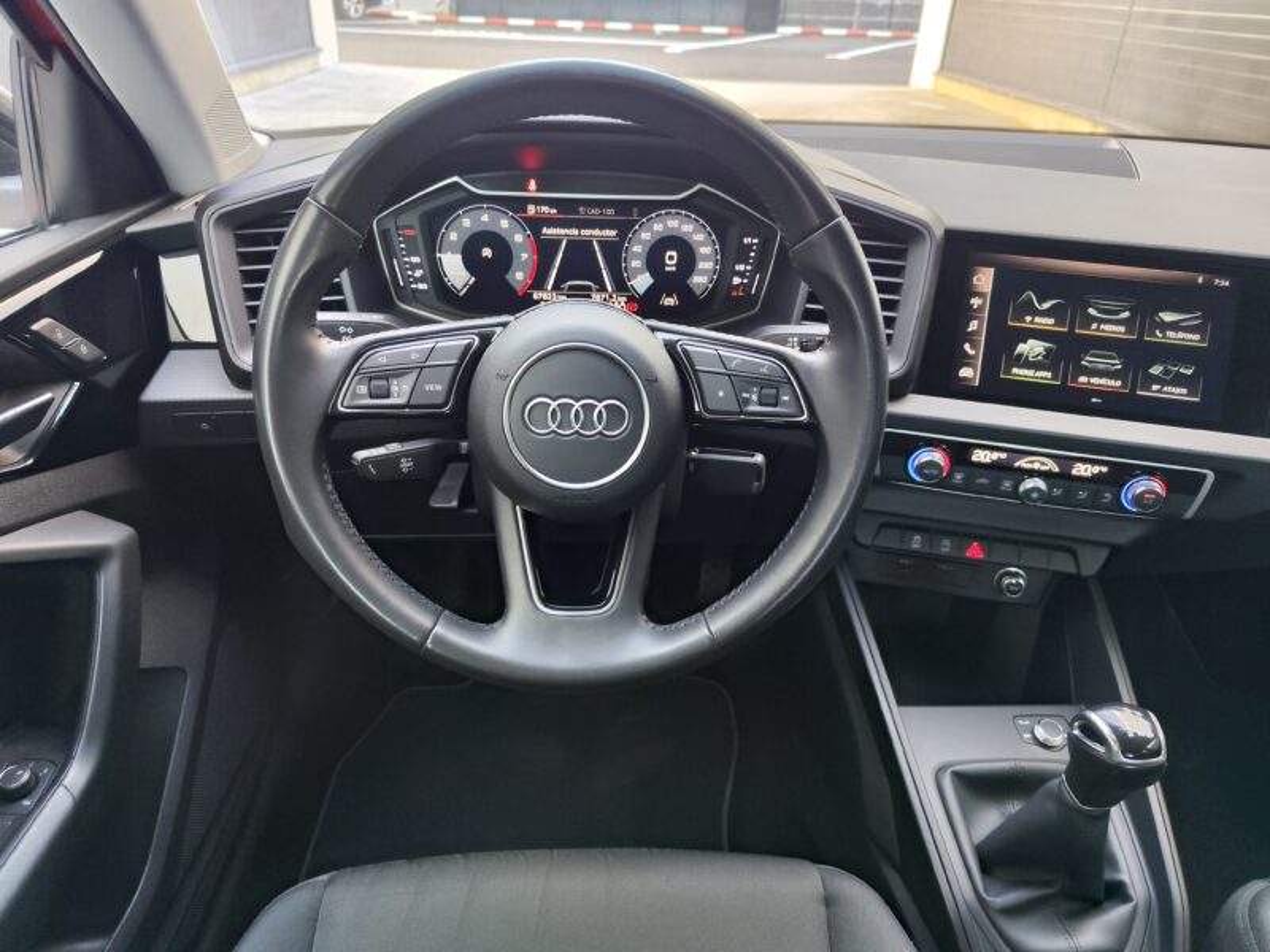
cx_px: 635
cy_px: 476
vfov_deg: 58.9
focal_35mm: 23
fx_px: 844
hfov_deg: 73.9
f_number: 1.69
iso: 510
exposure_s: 1/33.3
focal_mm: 7.01
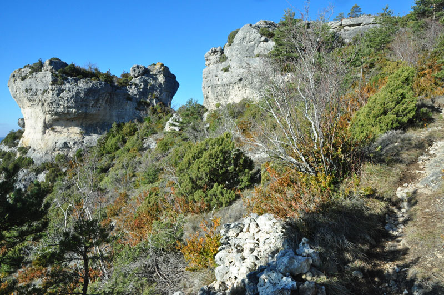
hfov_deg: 73.8
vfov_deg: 53.0
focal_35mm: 24
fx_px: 296
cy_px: 148
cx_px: 222
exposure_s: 1/200
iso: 400
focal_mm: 16
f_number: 14
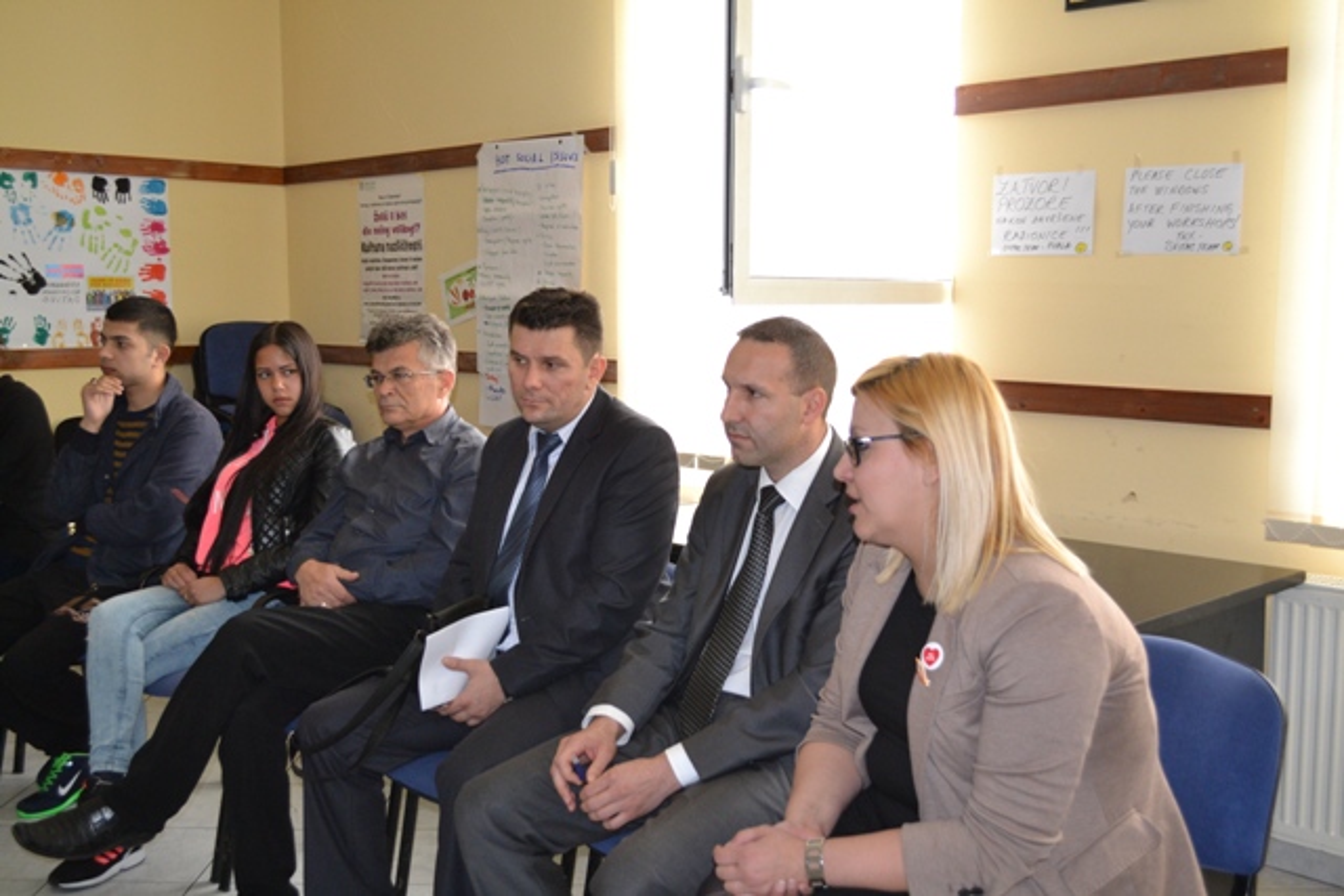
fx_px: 1344
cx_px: 672
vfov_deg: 36.9
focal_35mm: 36
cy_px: 448
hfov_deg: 53.1
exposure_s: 1/60
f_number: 4
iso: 1100
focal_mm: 24
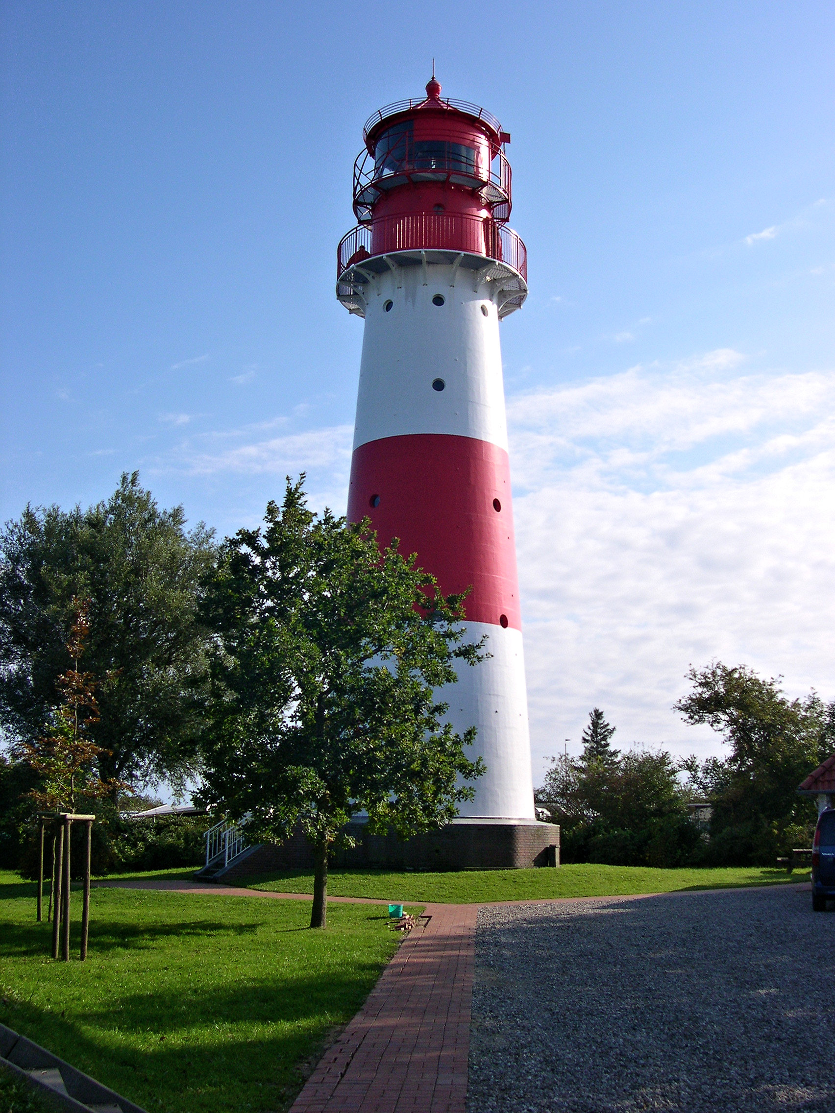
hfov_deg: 37.7
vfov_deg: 49.0
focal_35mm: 38
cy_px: 556
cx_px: 418
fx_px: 1222
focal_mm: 8
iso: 100
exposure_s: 1/275
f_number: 7.6
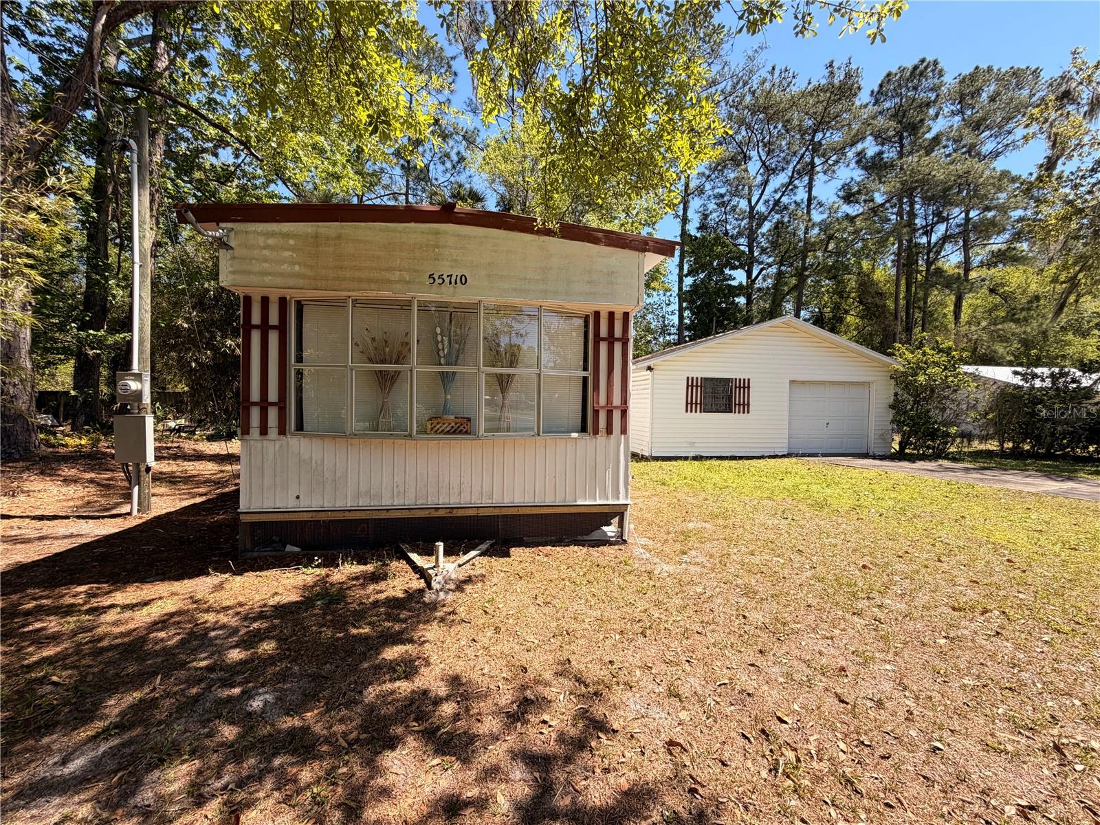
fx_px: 445
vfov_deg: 85.7
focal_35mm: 14
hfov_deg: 102.1
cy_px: 412
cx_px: 550
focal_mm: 2.22
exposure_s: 1/686
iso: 40
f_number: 2.2
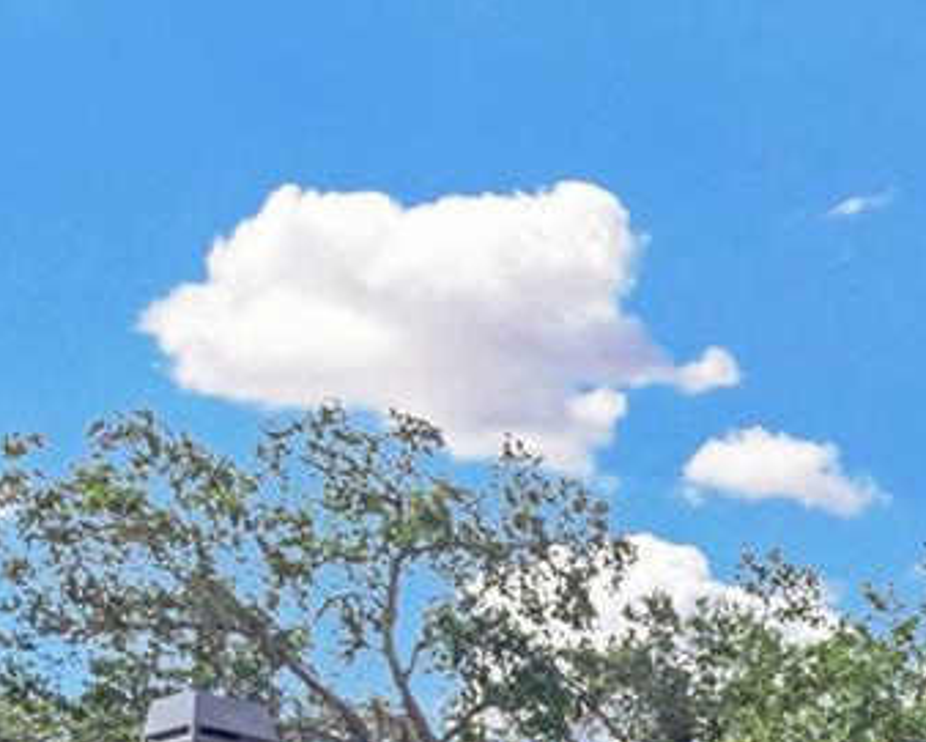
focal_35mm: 73
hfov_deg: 21.8
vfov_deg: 17.5
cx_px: 1375
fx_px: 2008
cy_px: 1279
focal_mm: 16.5
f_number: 8
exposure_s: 1/125
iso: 250
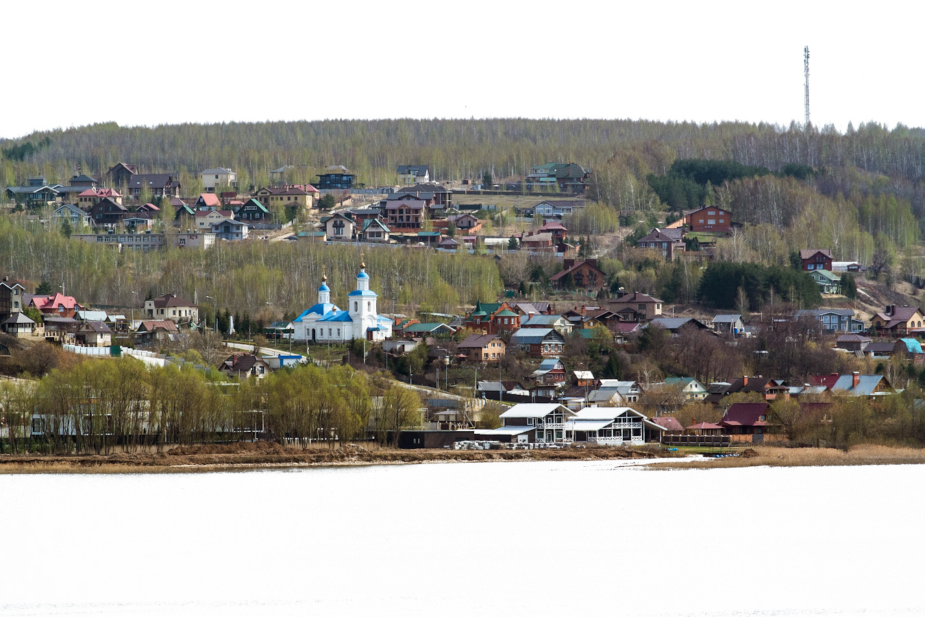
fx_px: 7631
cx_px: 462
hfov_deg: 6.9
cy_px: 308
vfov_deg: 4.6
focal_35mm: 297
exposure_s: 1/320
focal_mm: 110
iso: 100
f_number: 9
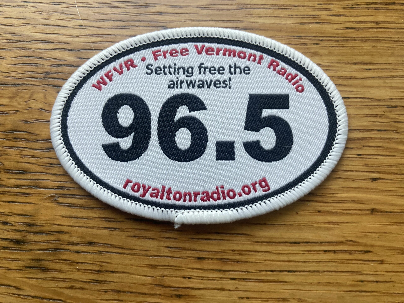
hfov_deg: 63.4
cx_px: 202
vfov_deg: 49.7
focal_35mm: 28
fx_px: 327
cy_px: 152
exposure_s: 1/60
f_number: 1.8
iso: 100
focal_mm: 3.99
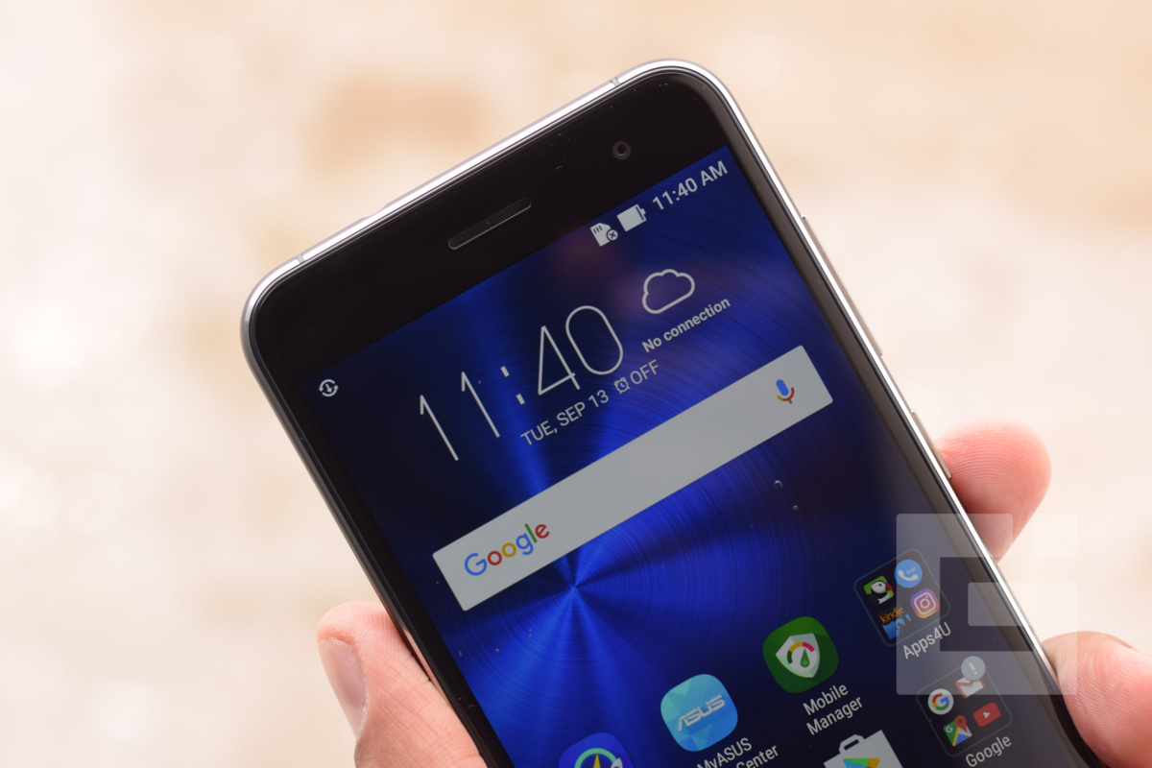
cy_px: 384
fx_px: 2400
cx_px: 576
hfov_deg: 27.0
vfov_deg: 18.2
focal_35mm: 75
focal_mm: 50
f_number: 5.6
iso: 400
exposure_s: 1/125
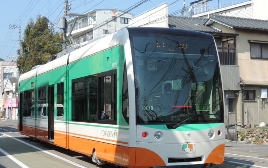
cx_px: 134
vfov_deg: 20.3
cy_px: 91
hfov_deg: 32.0
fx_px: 467
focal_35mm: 64
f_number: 3.7
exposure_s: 1/500
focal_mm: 10.7
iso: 80
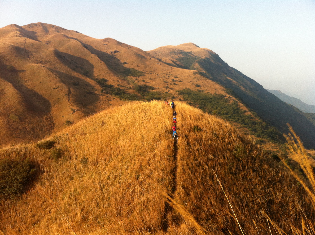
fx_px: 318
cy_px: 118
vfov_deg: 40.6
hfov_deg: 52.7
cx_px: 158
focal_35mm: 35
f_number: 2.8
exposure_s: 1/580
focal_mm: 3.85
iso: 80
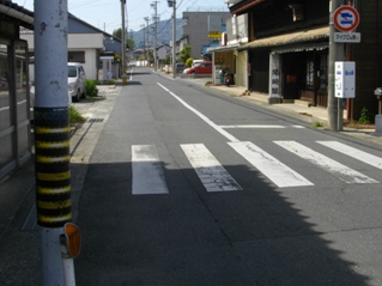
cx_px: 204
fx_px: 496
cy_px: 97
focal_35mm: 45
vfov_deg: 31.9
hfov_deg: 42.1
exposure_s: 1/400
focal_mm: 5.7
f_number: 5.5
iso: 100
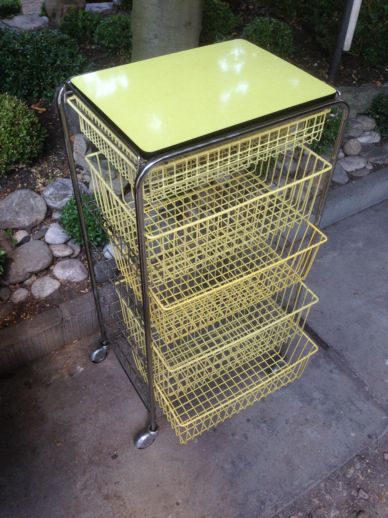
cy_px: 259
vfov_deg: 55.4
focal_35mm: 33
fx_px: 493
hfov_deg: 42.9
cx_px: 194
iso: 50
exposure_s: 1/134
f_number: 2.4
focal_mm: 4.12
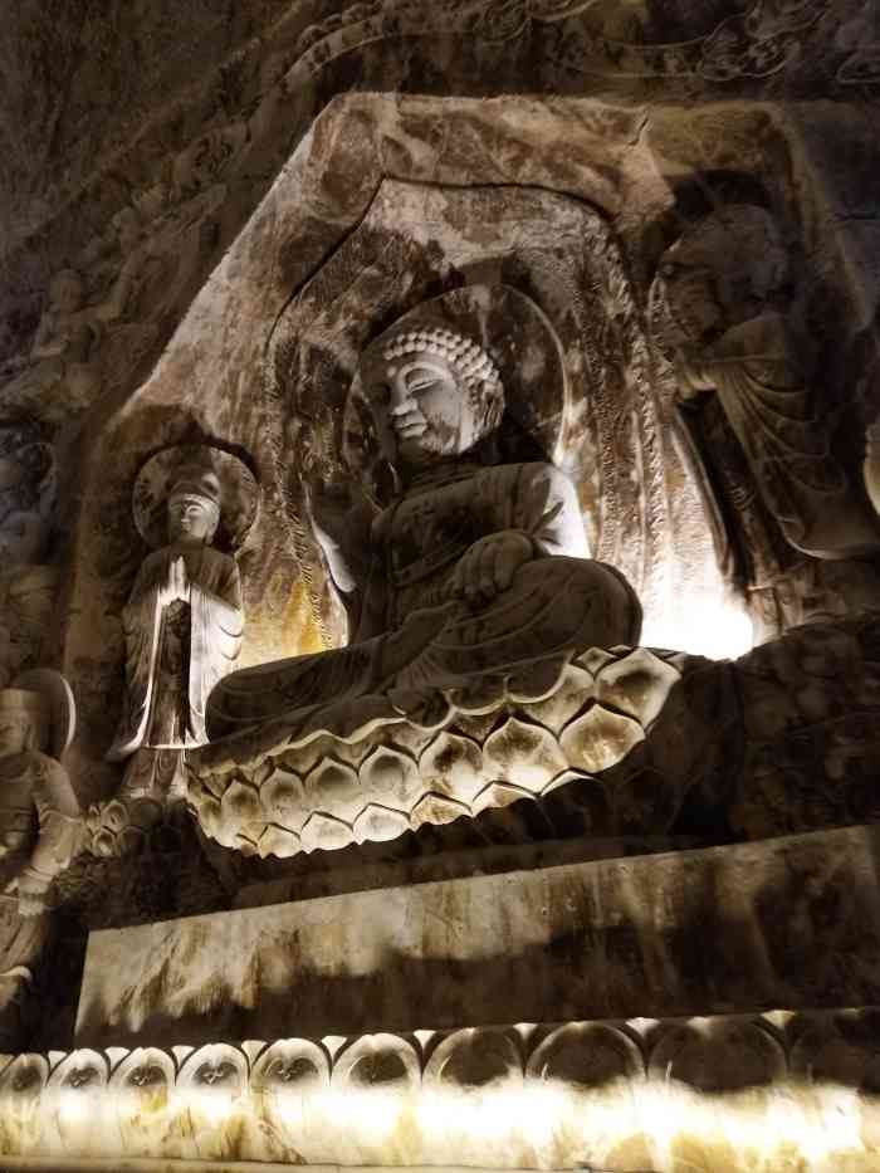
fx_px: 881
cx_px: 440
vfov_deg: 67.3
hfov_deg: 53.1
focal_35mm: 26
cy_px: 586
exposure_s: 1/33.3
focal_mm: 3.88
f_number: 2
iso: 400
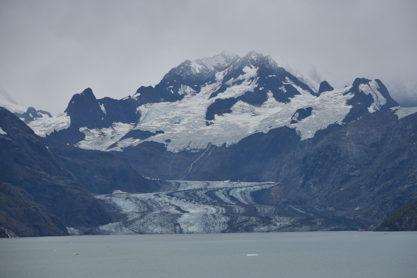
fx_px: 1691
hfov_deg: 14.1
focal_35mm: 146
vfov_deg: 9.4
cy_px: 134
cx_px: 219
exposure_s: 1/320
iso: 100
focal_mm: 135
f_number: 6.3
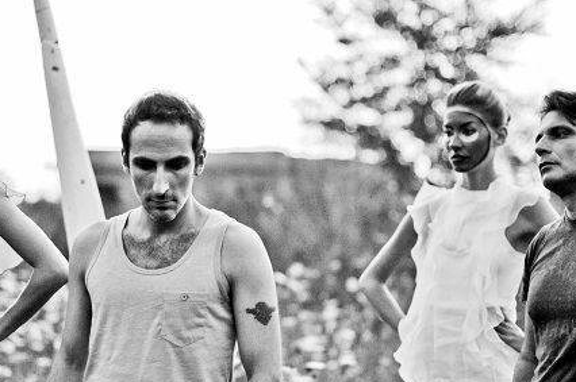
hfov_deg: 21.7
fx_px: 1502
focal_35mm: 94
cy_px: 259
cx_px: 239
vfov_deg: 14.5
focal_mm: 50
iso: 2500
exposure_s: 1/100
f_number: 1.8
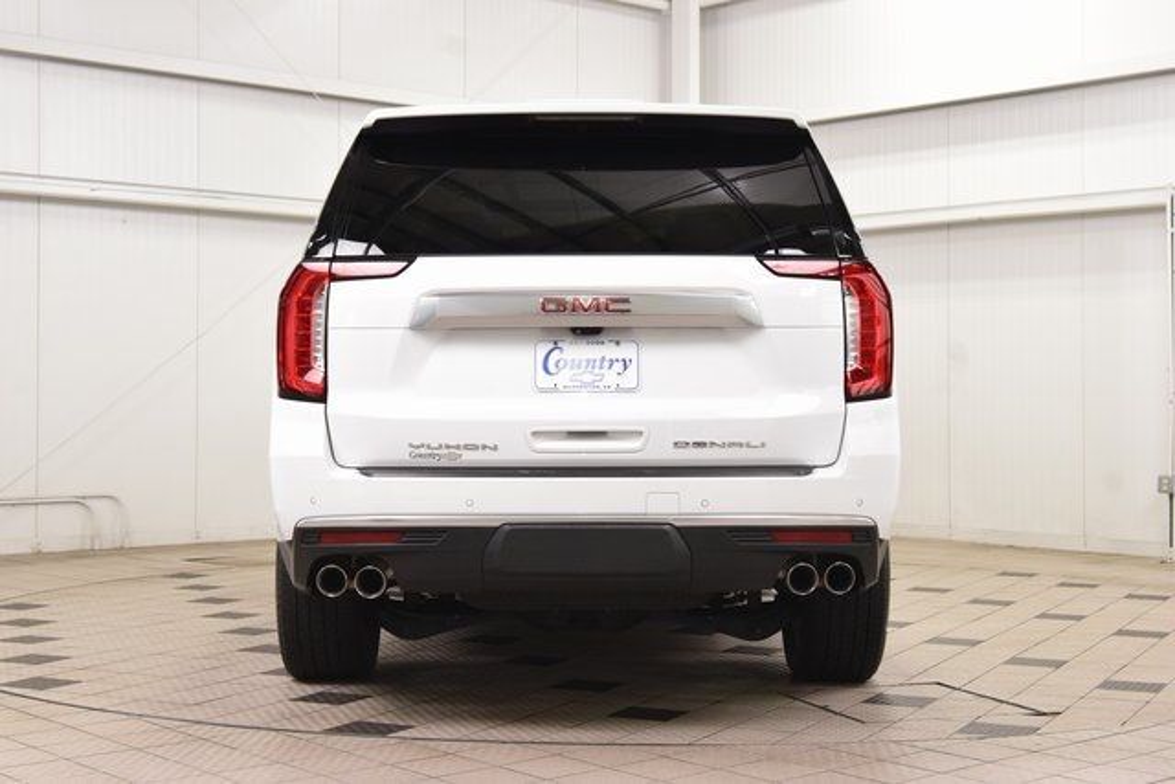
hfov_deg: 35.0
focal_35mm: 57
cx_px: 588
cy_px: 392
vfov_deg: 23.8
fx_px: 1861
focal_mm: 38
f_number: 8
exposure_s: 1/60
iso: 1600
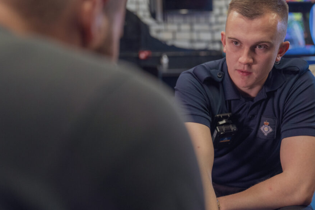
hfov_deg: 36.8
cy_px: 91
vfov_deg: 25.1
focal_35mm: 54
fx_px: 473
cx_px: 181
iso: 1000
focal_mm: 46
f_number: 2.8
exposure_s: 1/200
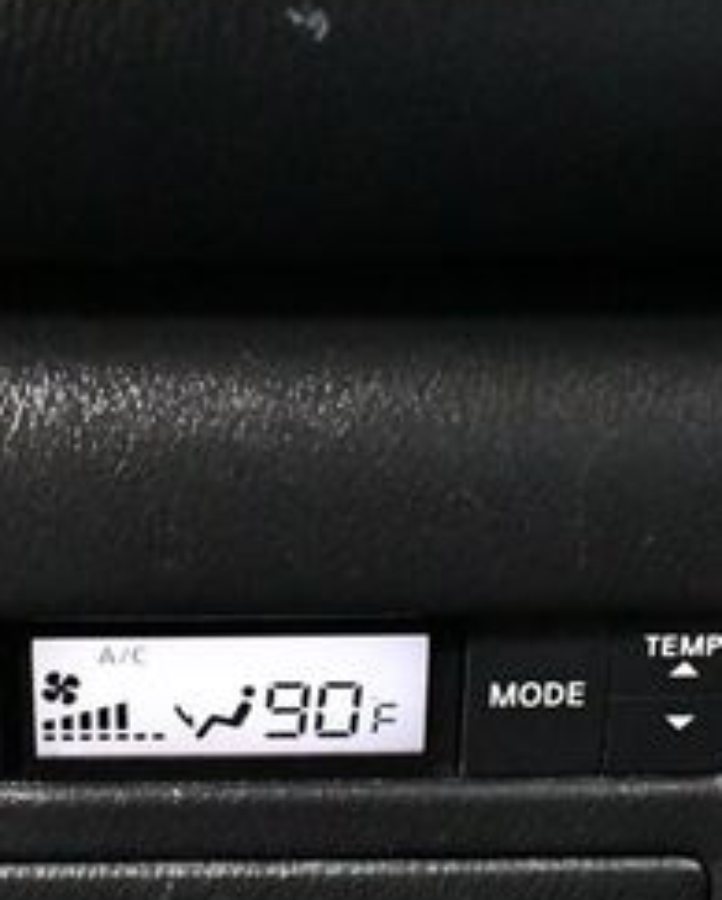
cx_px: 204
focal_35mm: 89
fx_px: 2373
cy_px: 681
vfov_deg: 21.3
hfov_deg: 17.2
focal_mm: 18
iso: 12800
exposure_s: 1/40
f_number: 3.5
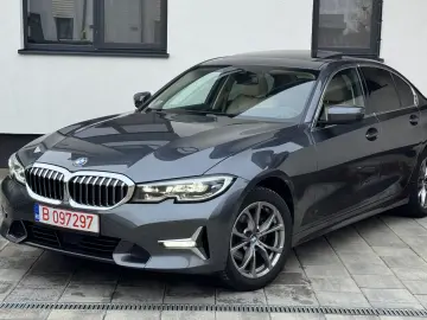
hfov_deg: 39.7
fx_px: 592
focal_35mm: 48
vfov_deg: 30.3
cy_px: 160
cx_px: 214
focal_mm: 6.76
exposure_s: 1/244
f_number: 1.78
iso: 64
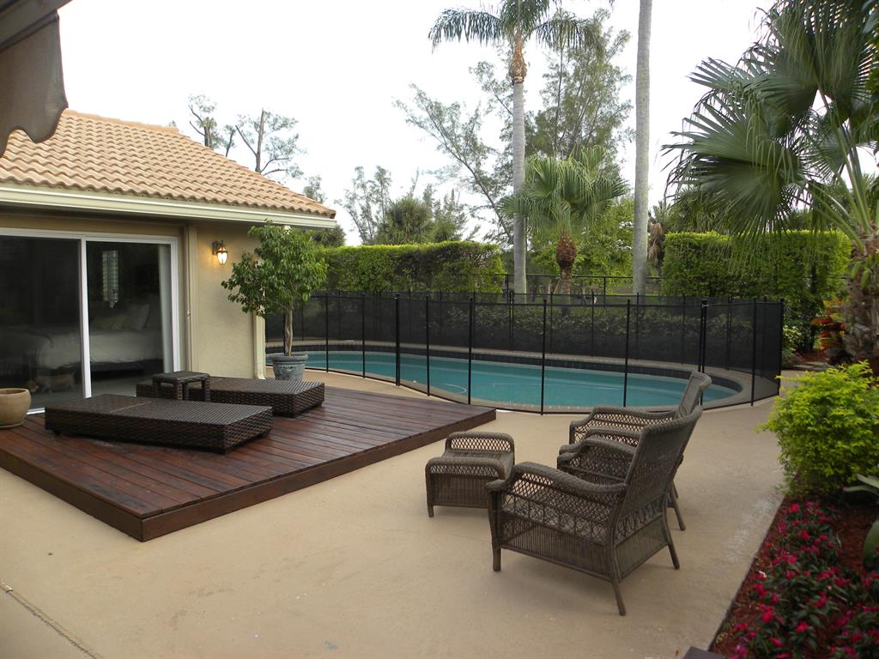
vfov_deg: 53.1
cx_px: 440
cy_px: 330
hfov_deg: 67.3
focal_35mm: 26
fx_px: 660
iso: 64
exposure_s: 1/79.5
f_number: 3.2
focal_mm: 4.6
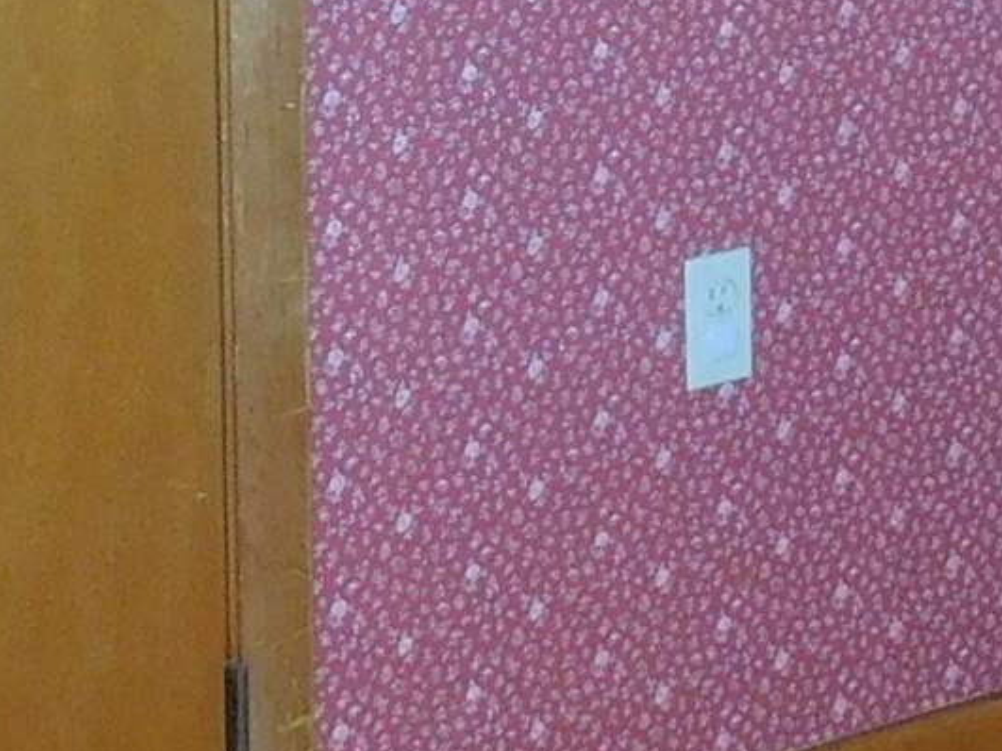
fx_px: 3849
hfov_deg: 14.8
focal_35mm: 133
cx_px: 223
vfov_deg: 10.8
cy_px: -264
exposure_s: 1/30
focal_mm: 4
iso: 200
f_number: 3
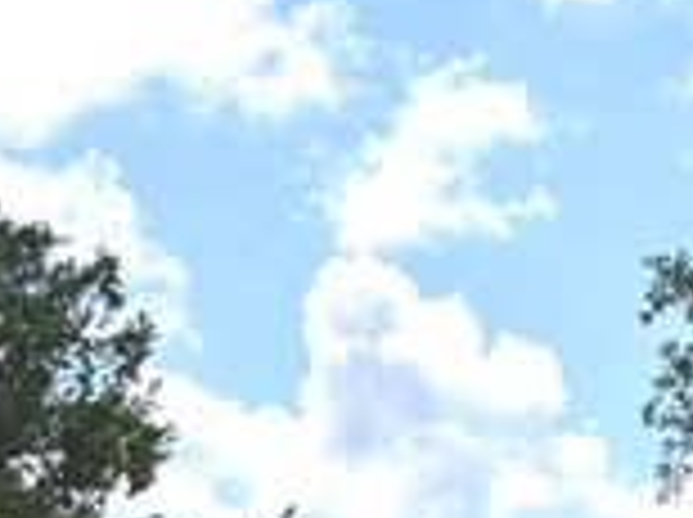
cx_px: 896
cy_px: 561
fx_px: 1559
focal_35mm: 78
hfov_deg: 22.5
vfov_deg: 18.2
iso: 80
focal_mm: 6.76
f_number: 1.78
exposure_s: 1/6711
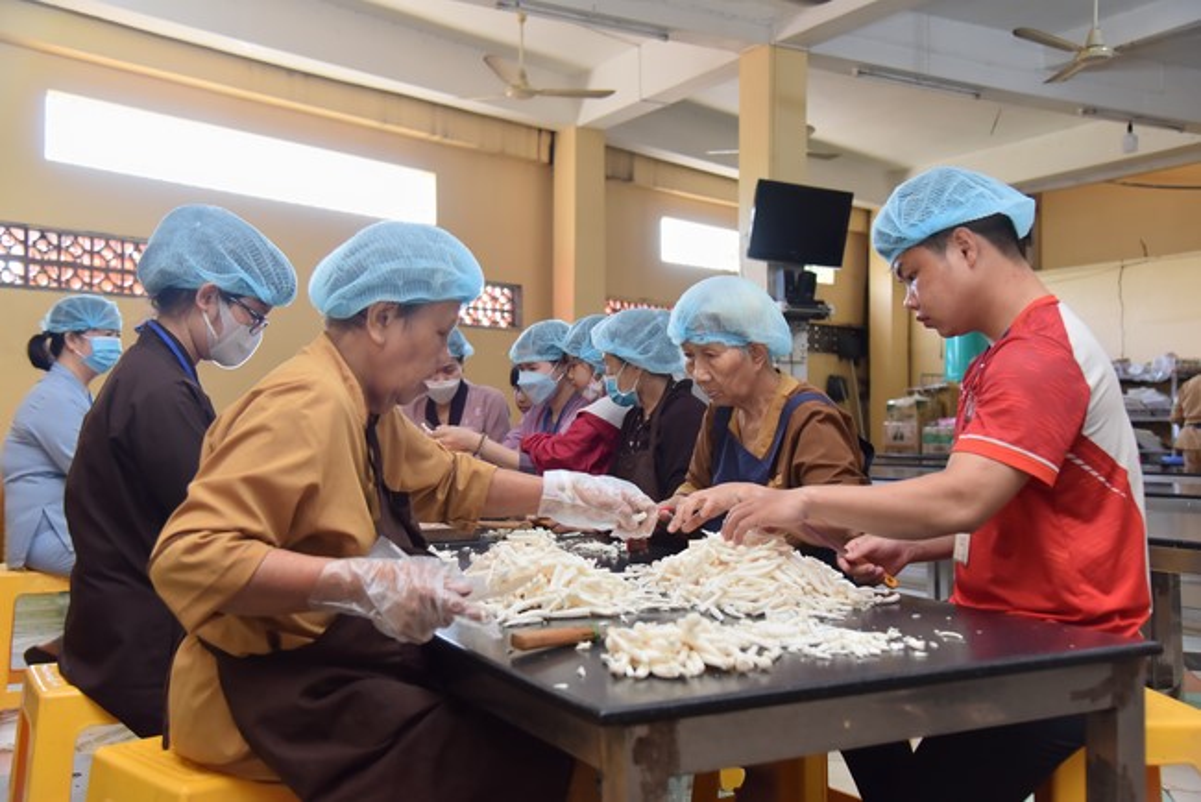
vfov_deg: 35.1
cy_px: 401
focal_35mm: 38
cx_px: 600
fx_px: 1268
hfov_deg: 50.7
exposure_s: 1/160
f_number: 4.5
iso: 1000
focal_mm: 38
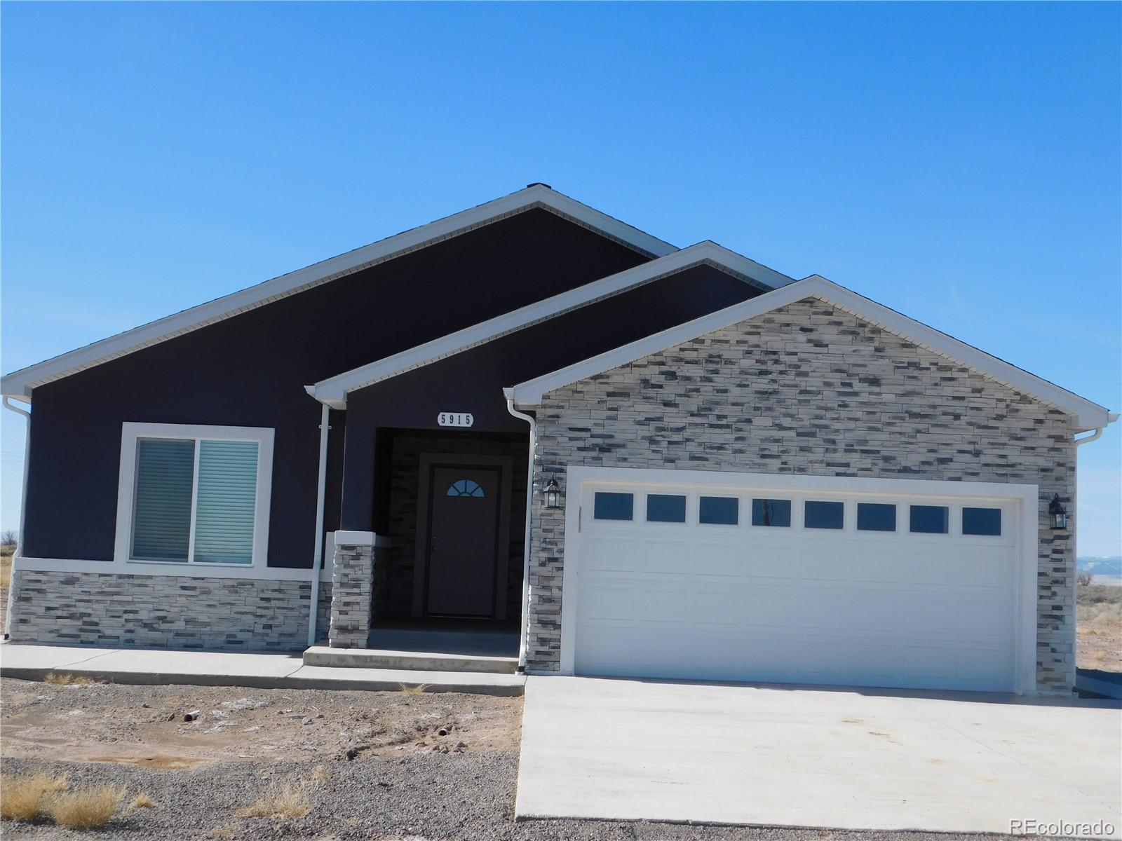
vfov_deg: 28.6
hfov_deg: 37.5
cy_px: 420
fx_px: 1653
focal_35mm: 51
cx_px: 561
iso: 125
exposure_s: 1/1250
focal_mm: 9
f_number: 3.8
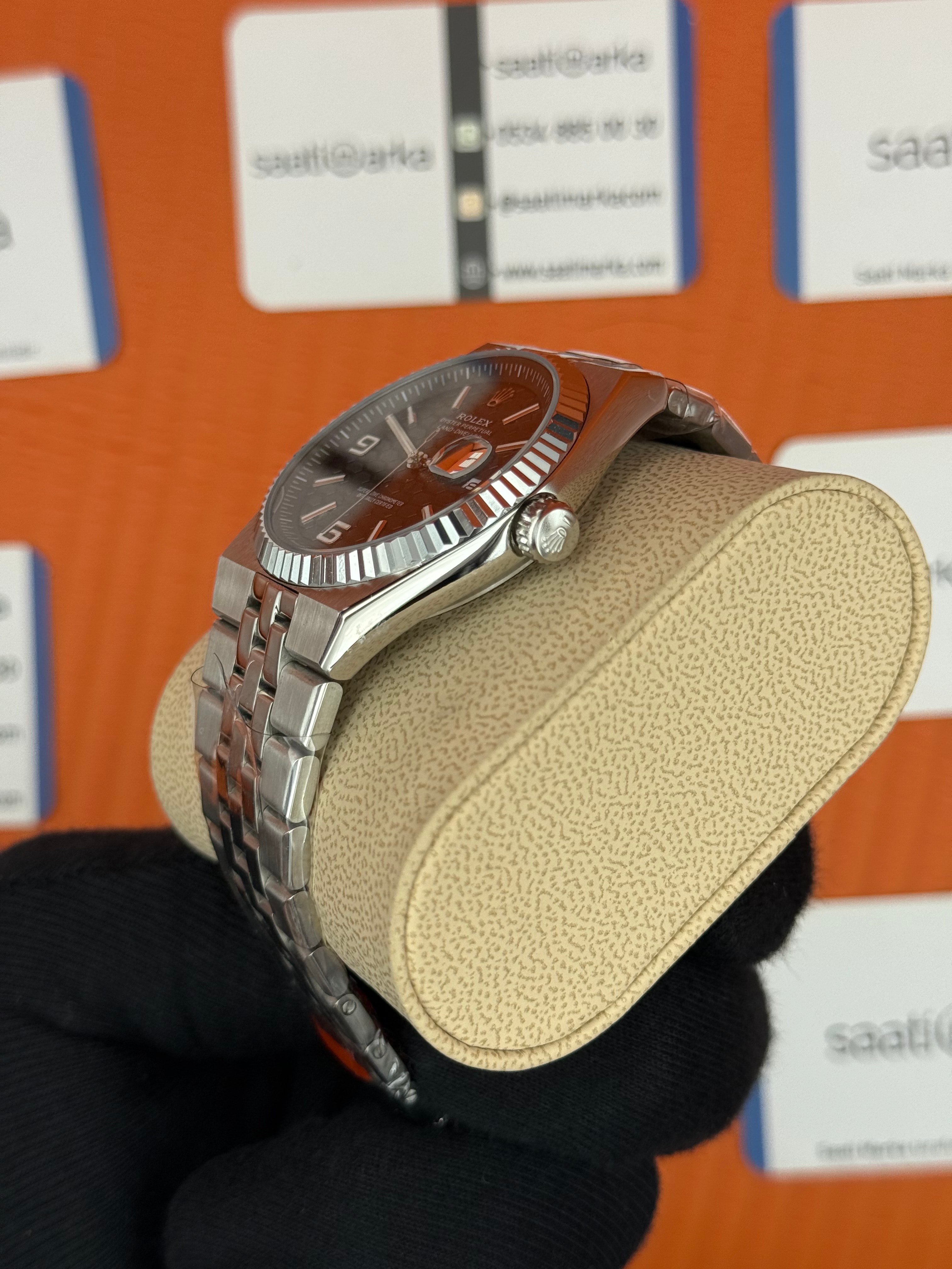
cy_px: 634
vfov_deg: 39.7
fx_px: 1760
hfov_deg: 30.3
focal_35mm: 48
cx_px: 476
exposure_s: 1/810
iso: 64
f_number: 1.78
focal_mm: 6.76
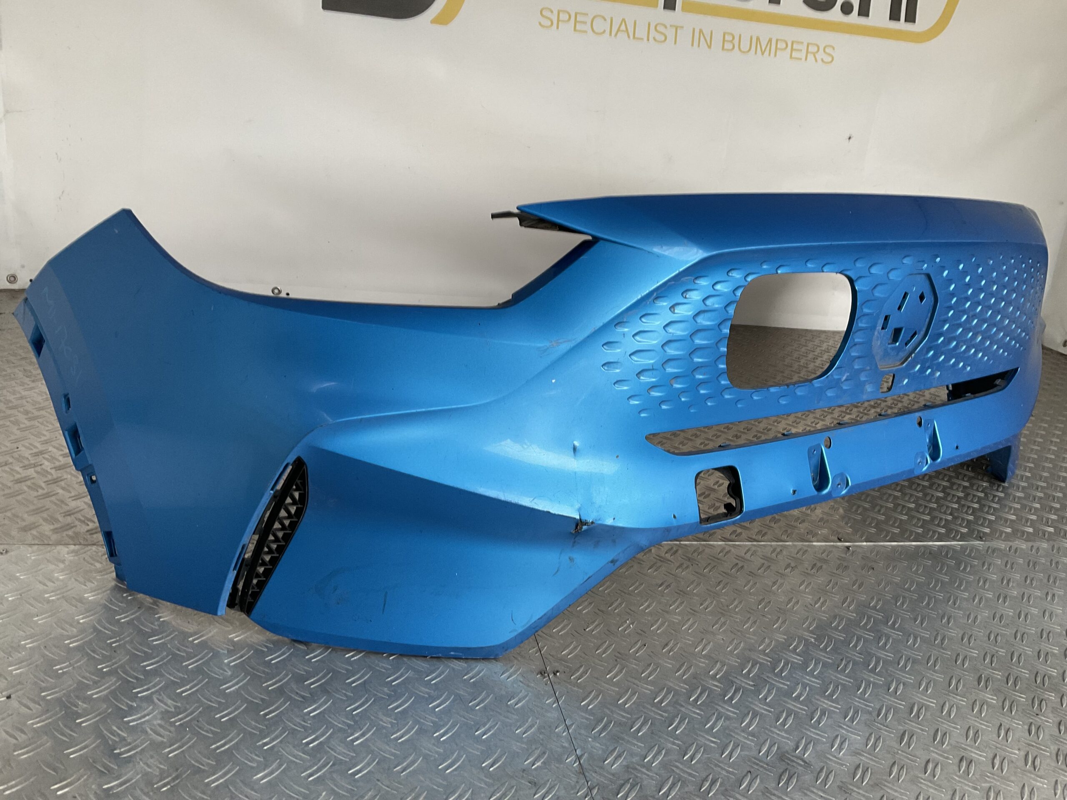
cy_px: 400
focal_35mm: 29
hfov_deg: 61.7
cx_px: 534
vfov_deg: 48.2
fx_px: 894
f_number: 1.8
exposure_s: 1/60
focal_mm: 3
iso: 50
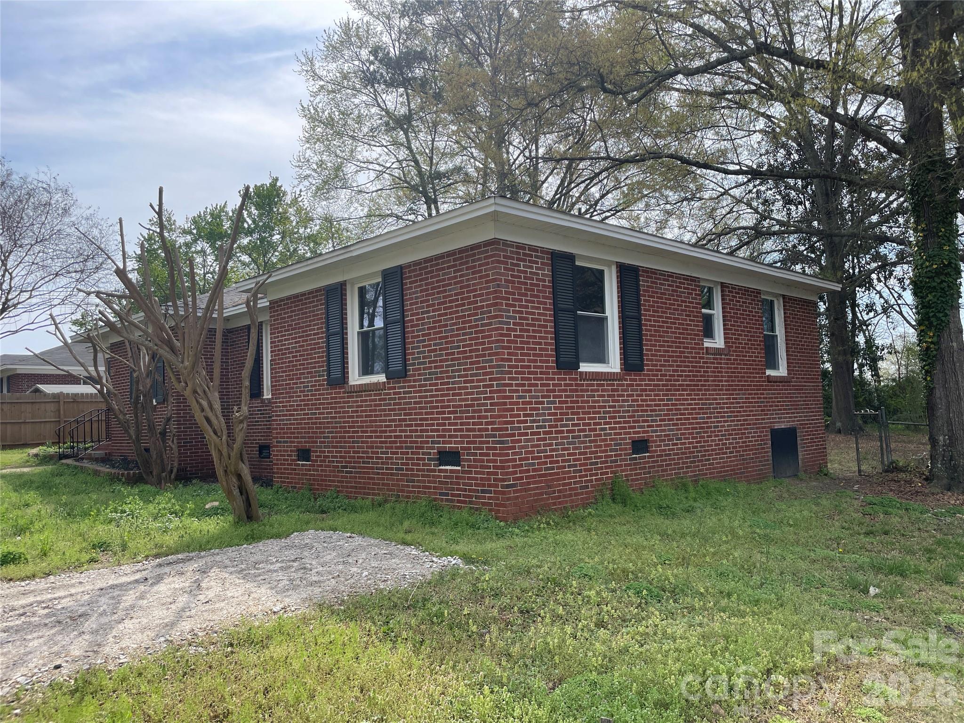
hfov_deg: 67.3
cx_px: 482
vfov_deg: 53.1
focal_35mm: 26
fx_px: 724
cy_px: 362
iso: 32
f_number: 1.6
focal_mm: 4.2
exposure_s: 1/2053
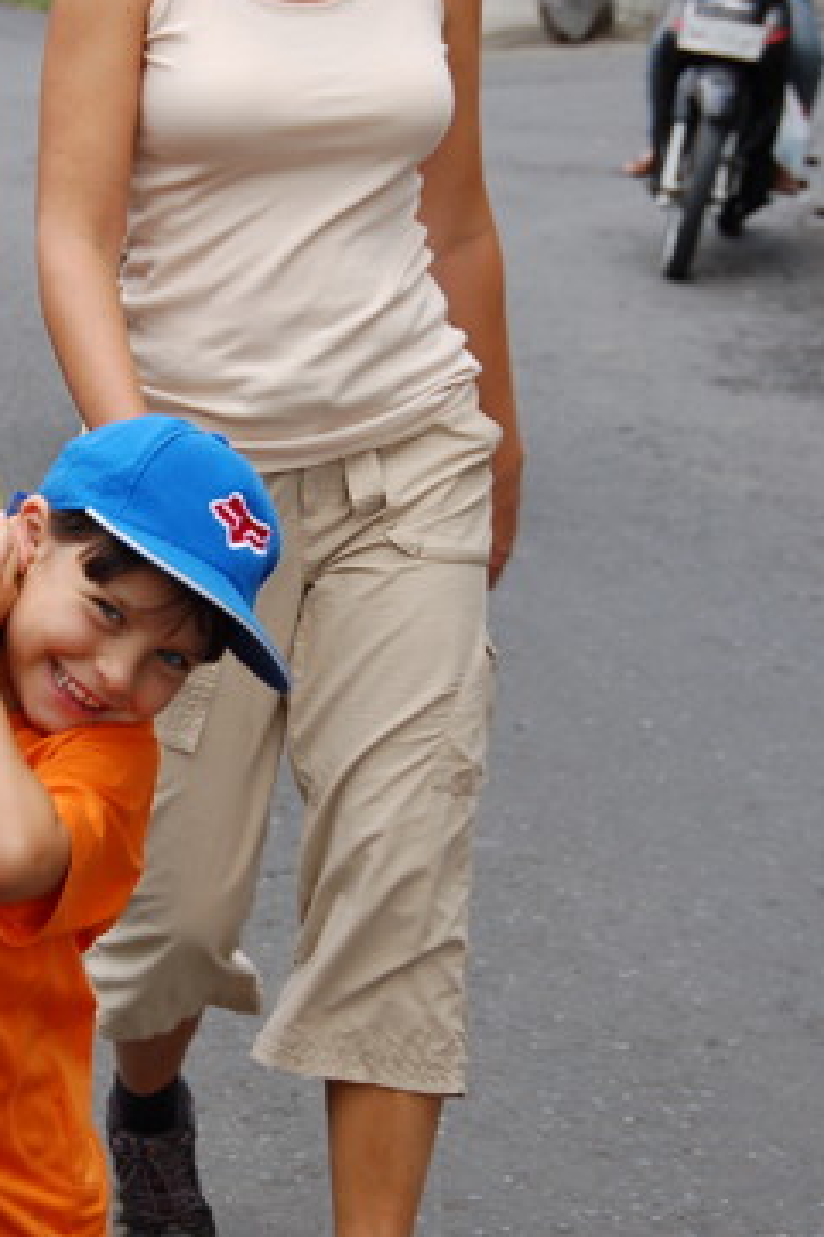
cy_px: 615
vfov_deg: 18.0
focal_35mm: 114
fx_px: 3917
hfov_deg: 11.9
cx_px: 55
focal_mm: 50
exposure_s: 1/160
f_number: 6.3
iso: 200
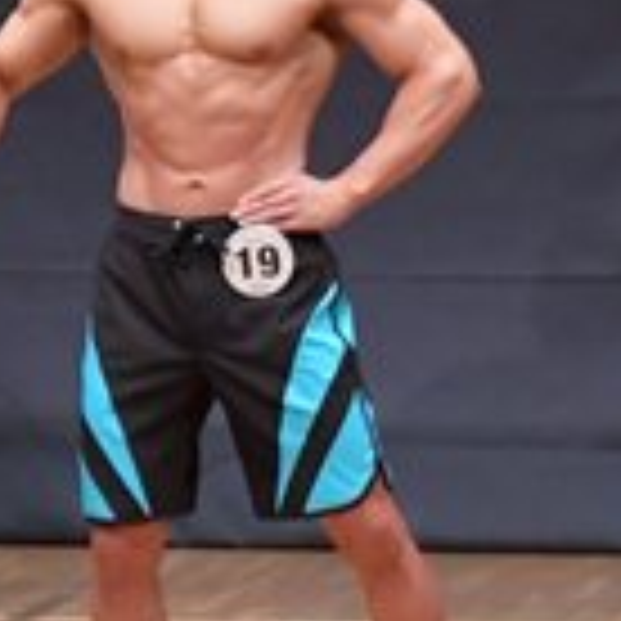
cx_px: -173
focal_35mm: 800
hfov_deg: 2.2
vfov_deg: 2.2
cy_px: 171
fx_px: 16237
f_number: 5.6
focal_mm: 112
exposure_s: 1/400
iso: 6400
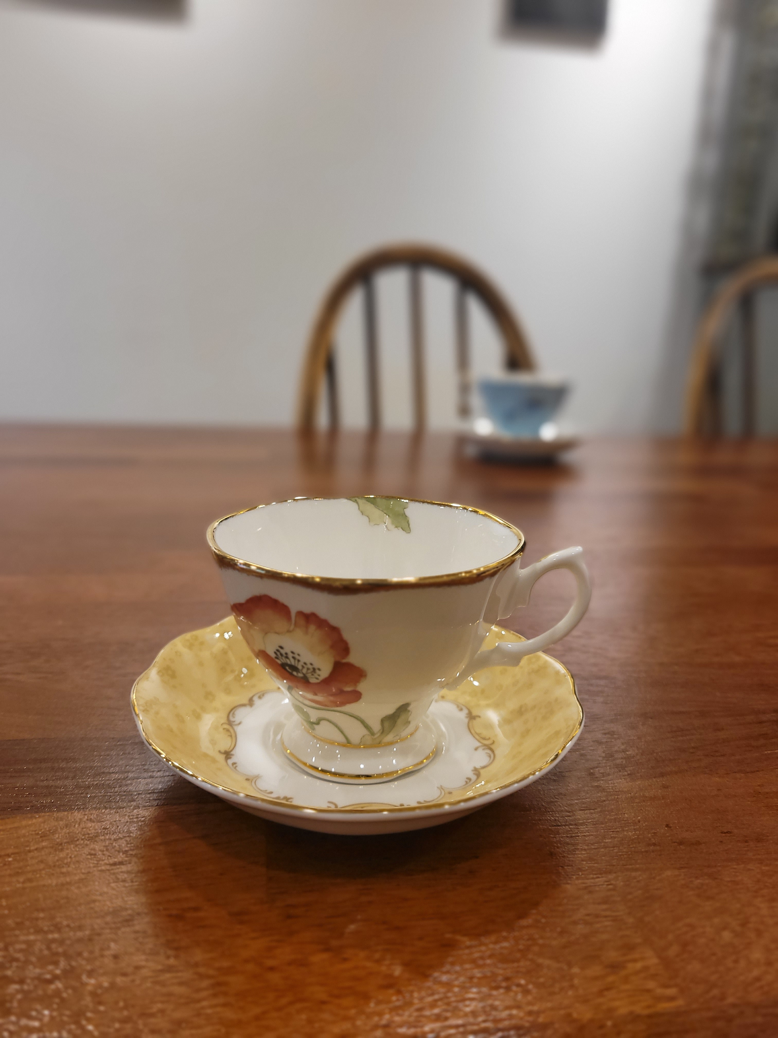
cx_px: 389
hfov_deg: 53.1
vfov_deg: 67.3
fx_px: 779
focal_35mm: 26
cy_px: 519
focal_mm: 5.4
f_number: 1.8
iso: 80
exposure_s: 1/120
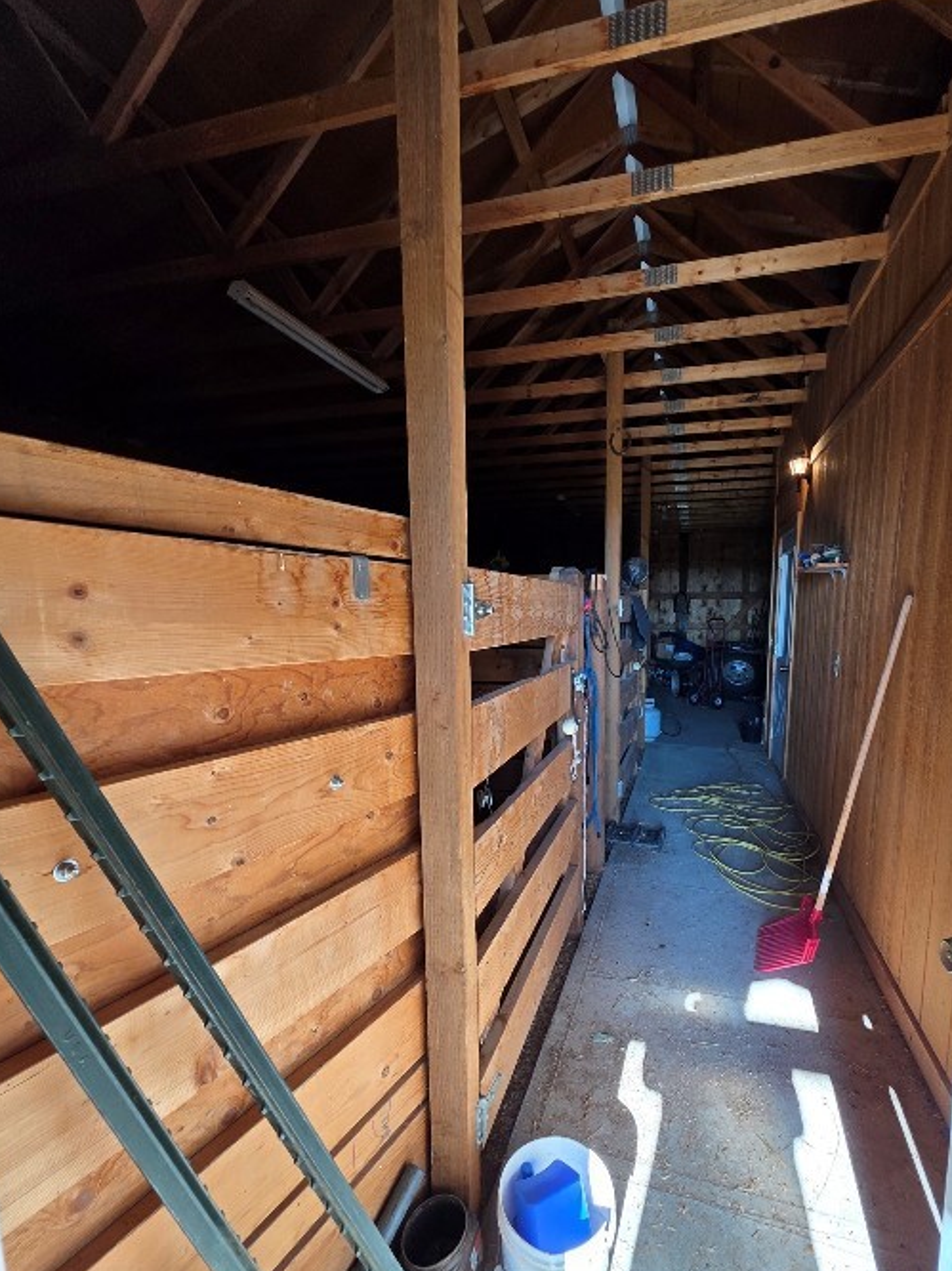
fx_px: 550
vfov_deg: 98.0
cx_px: 540
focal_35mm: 15
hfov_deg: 81.3
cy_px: 681
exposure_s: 1/120
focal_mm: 2.2
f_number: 1.9
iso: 64
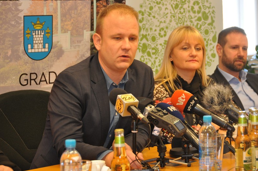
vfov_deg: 11.0
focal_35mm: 124
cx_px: 127
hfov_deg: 16.5
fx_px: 887
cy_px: 86
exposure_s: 1/80
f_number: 5
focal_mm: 80
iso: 800
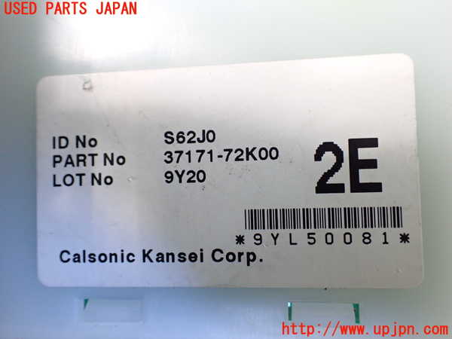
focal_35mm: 30
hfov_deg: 60.0
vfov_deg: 46.8
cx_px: 226
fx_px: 392
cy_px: 170
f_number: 2.3
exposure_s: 1/60
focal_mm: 5.4
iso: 800
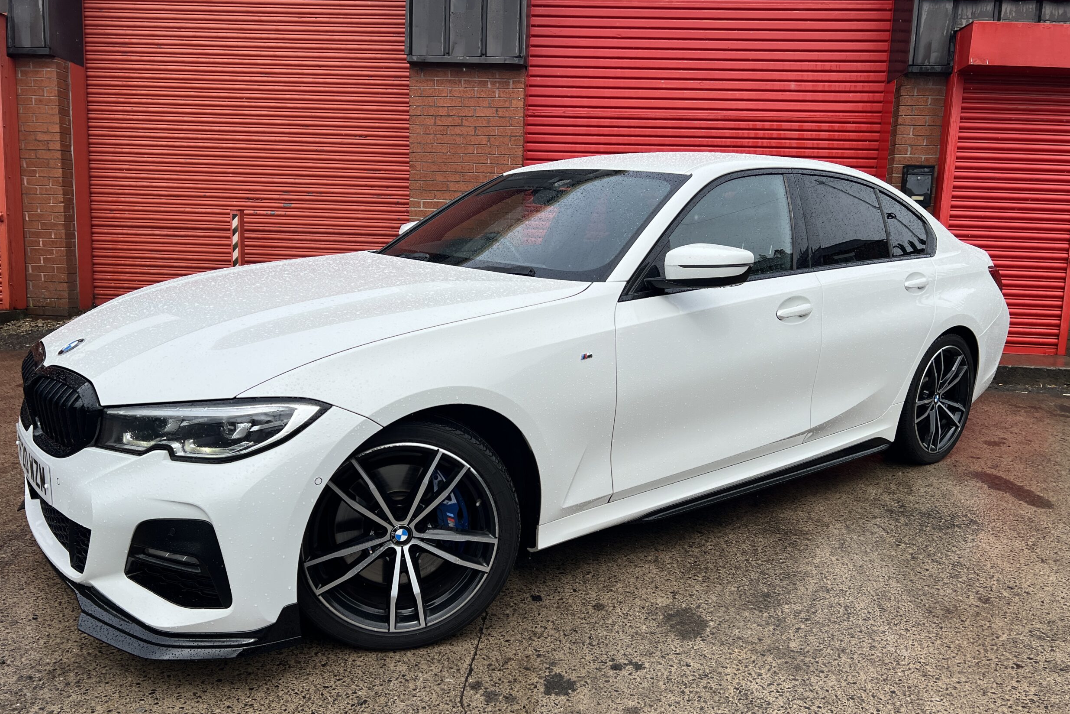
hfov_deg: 65.5
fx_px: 832
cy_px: 376
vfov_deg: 46.4
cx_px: 527
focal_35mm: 28
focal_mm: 5.7
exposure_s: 1/3831
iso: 50
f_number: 1.5
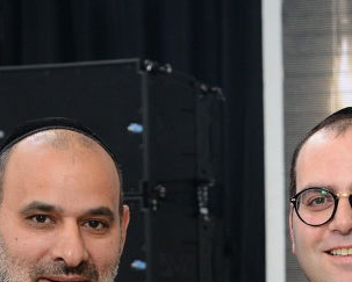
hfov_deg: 9.3
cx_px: 389
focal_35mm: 206
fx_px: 2148
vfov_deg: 7.5
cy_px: 345
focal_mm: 65
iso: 1600
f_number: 6.3
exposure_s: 1/100
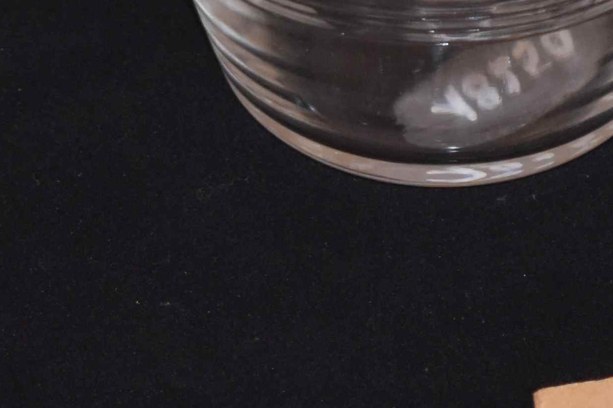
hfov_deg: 5.1
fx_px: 6835
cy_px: -116
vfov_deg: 3.4
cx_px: 835
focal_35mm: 401
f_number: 5.6
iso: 1100
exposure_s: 1/15
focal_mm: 55
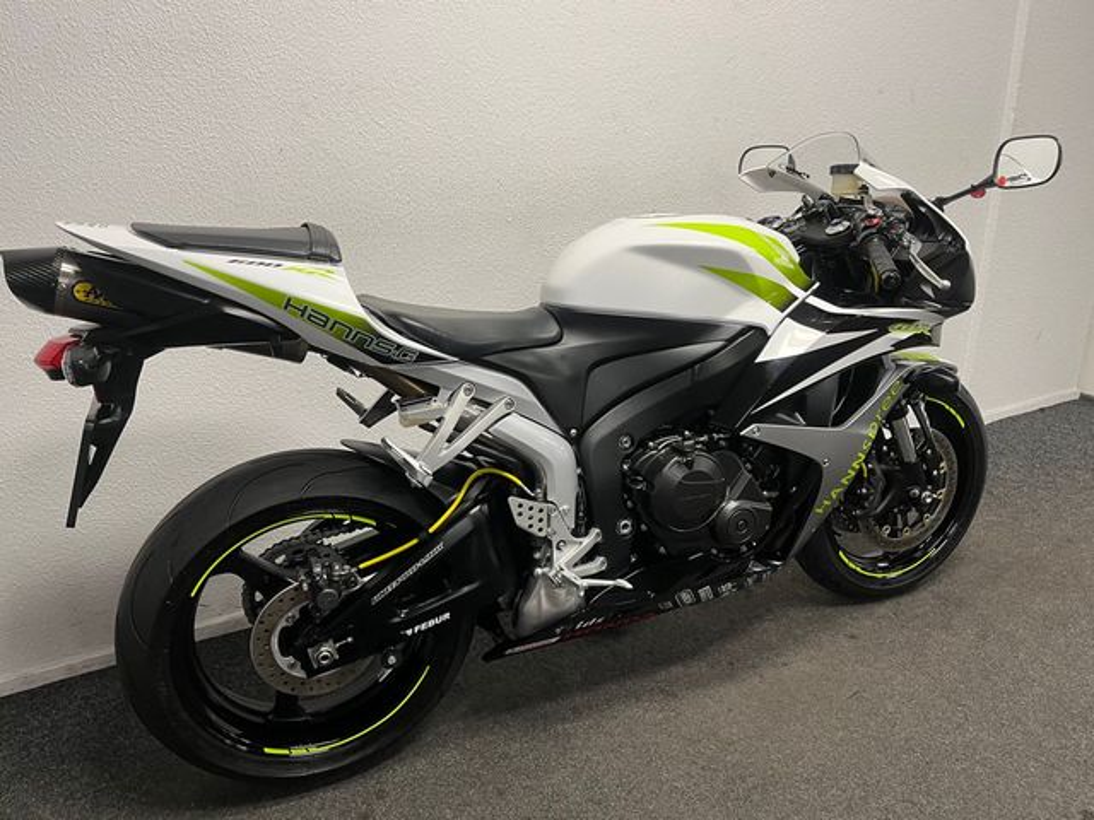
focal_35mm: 26
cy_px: 410
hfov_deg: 67.3
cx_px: 547
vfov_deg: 53.1
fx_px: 822
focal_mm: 5.1
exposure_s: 1/50
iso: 80
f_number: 1.6
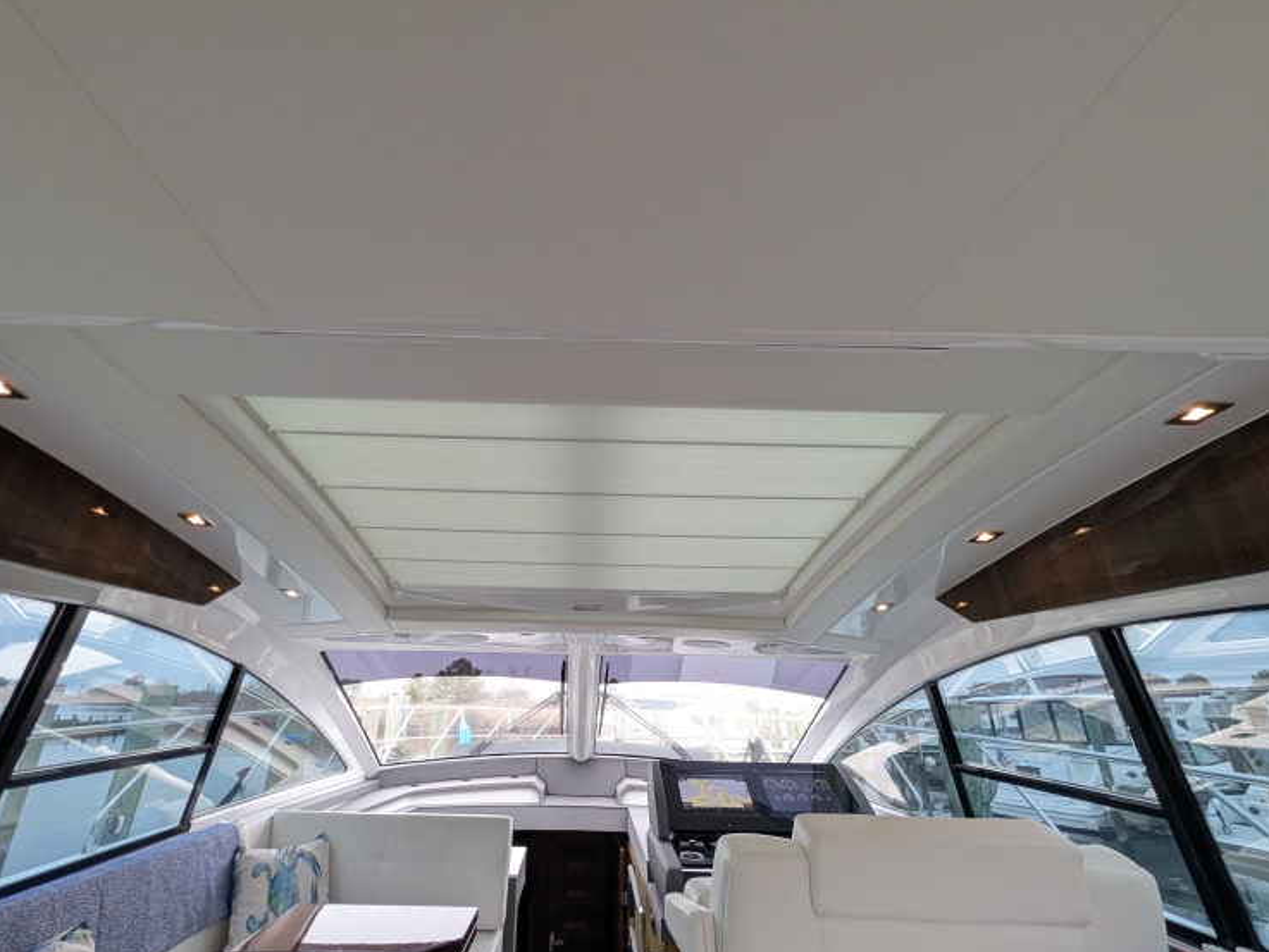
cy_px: 511
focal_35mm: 13
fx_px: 477
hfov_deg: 106.0
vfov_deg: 89.8
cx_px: 588
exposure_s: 1/407
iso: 154
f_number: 1.7
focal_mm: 2.02
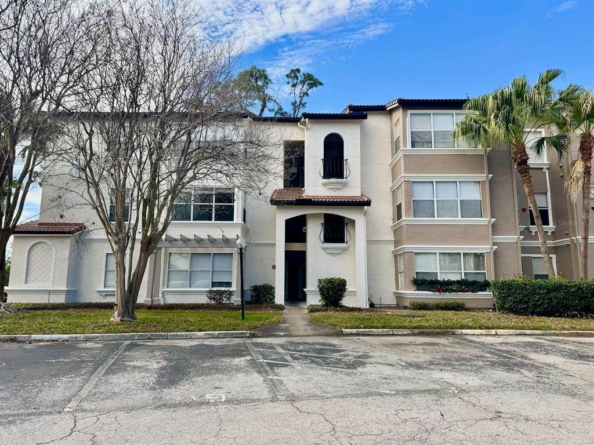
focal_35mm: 24
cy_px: 222
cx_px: 297
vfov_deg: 56.8
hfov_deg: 71.6
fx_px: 412
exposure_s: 1/2331
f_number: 1.78
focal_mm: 6.76
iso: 80
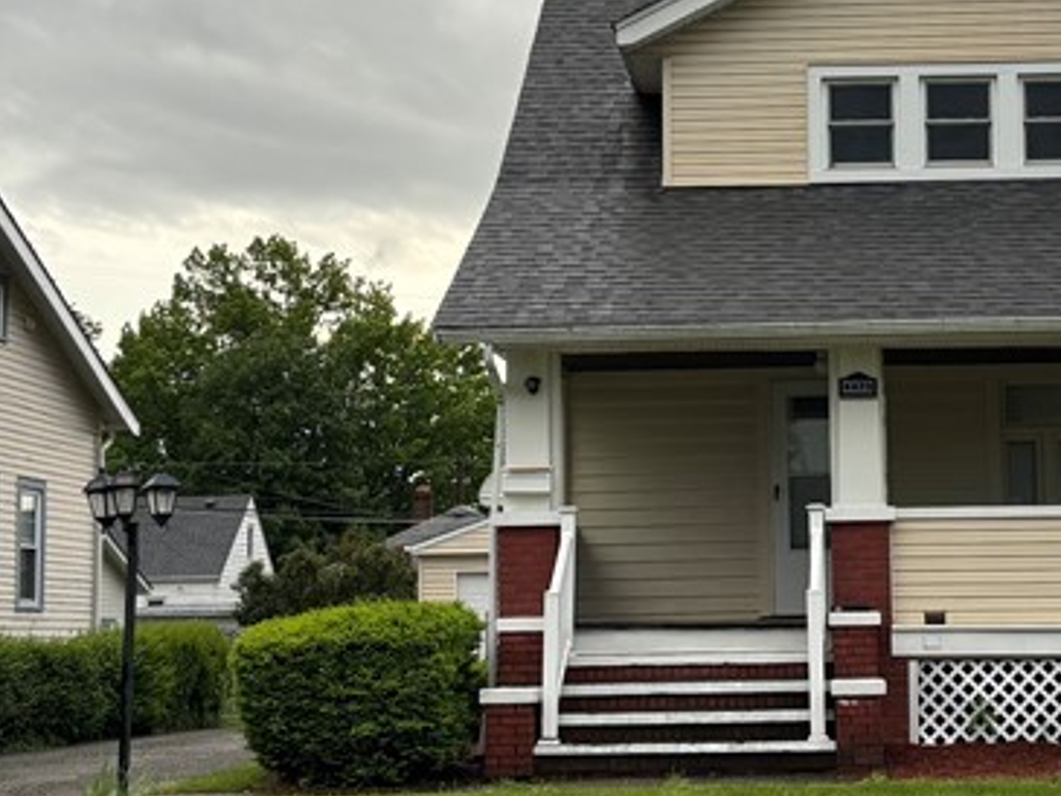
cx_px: 814
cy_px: 334
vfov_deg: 20.2
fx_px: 2238
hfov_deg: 26.3
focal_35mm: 73
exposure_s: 1/320
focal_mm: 5.96
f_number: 1.6
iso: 50
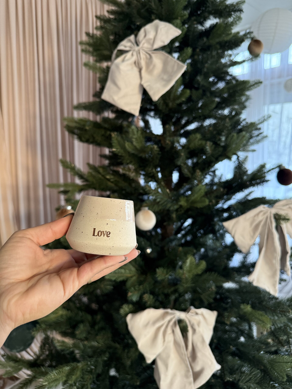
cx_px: 146
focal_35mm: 24
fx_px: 270
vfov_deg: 71.6
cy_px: 194
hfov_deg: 56.8
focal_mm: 6.76
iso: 320
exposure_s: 1/60
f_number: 1.78
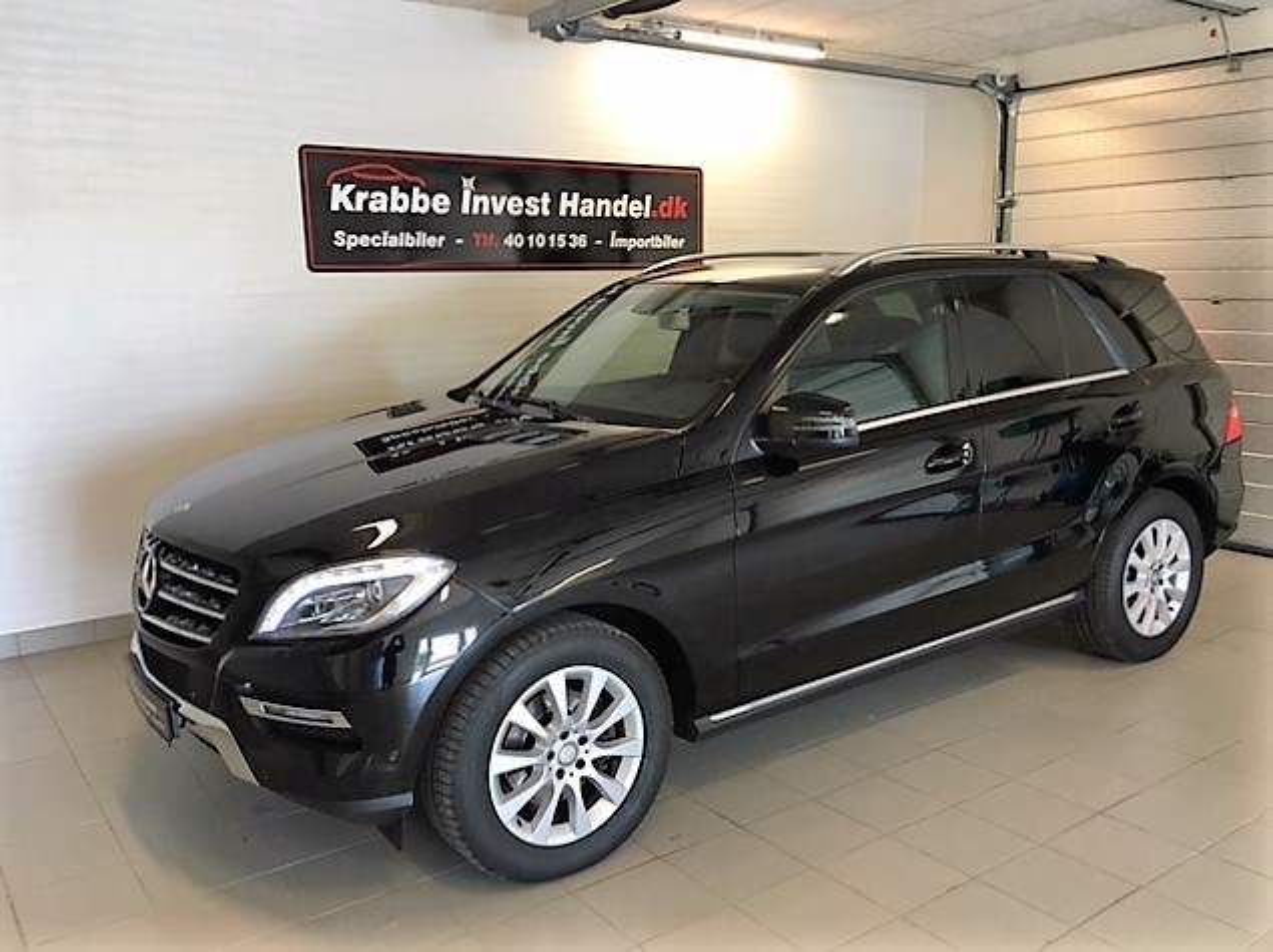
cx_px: 636
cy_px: 476
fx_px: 1065
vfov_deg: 48.2
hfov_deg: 61.7
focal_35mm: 29
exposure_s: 1/33
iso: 50
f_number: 2.2
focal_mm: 4.15
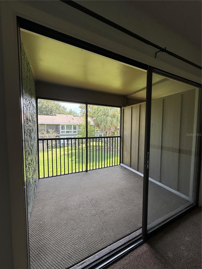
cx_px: 101
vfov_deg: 102.1
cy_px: 134
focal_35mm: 14
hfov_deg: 85.7
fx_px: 109
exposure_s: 1/138
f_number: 2.2
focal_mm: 2.22
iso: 50
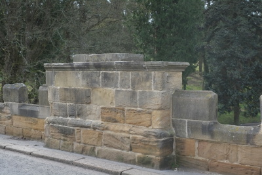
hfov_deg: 37.5
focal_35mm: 53
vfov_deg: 25.5
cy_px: 88
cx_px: 131
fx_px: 386
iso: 200
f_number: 5
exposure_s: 1/160
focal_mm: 35
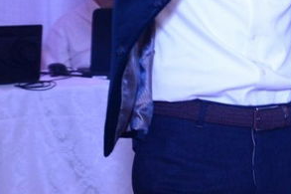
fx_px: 1414
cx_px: 457
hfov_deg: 11.2
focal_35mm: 175
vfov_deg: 7.7
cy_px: -63
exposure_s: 1/125
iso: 3200
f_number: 5.6
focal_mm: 50
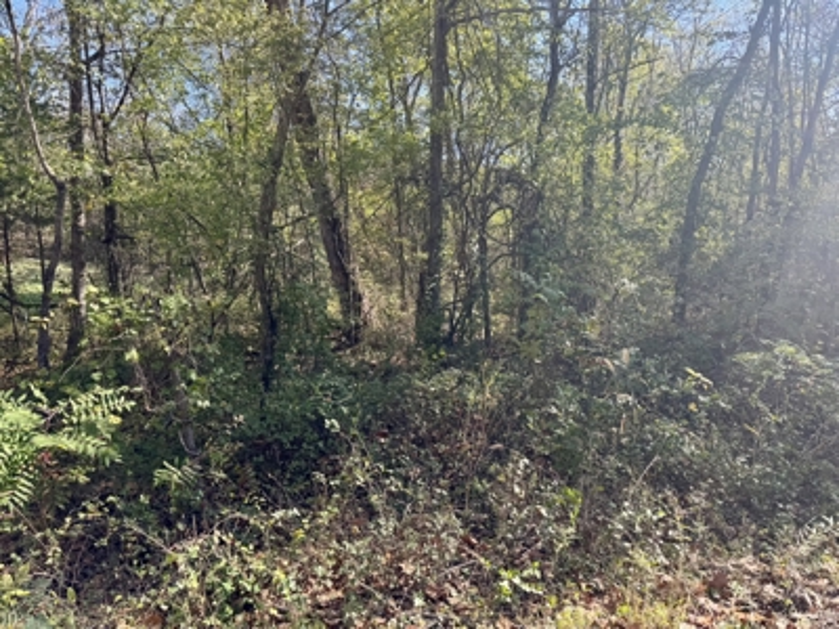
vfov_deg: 56.8
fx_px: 582
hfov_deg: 71.6
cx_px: 420
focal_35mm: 24
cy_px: 314
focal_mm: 6.76
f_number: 1.78
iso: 80
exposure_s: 1/527
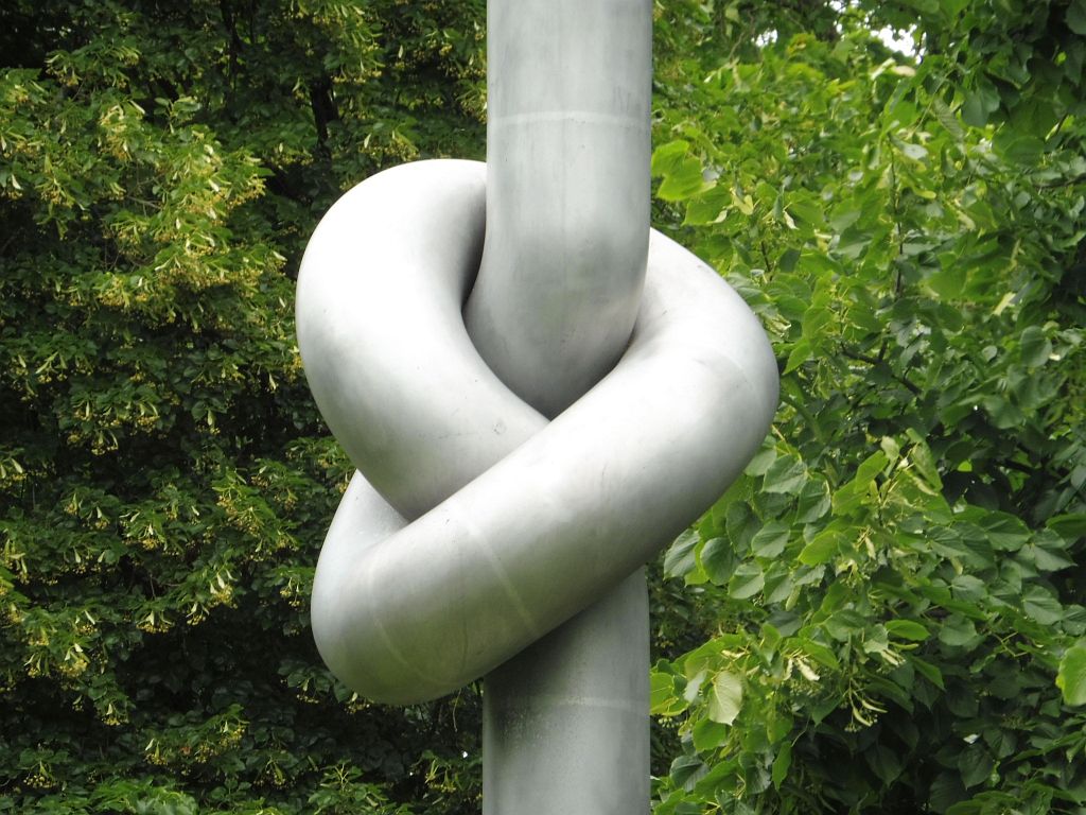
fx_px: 9788
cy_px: 408
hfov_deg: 6.4
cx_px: 543
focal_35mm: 312
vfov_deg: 4.8
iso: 160
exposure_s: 1/100
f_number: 6.3
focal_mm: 55.7
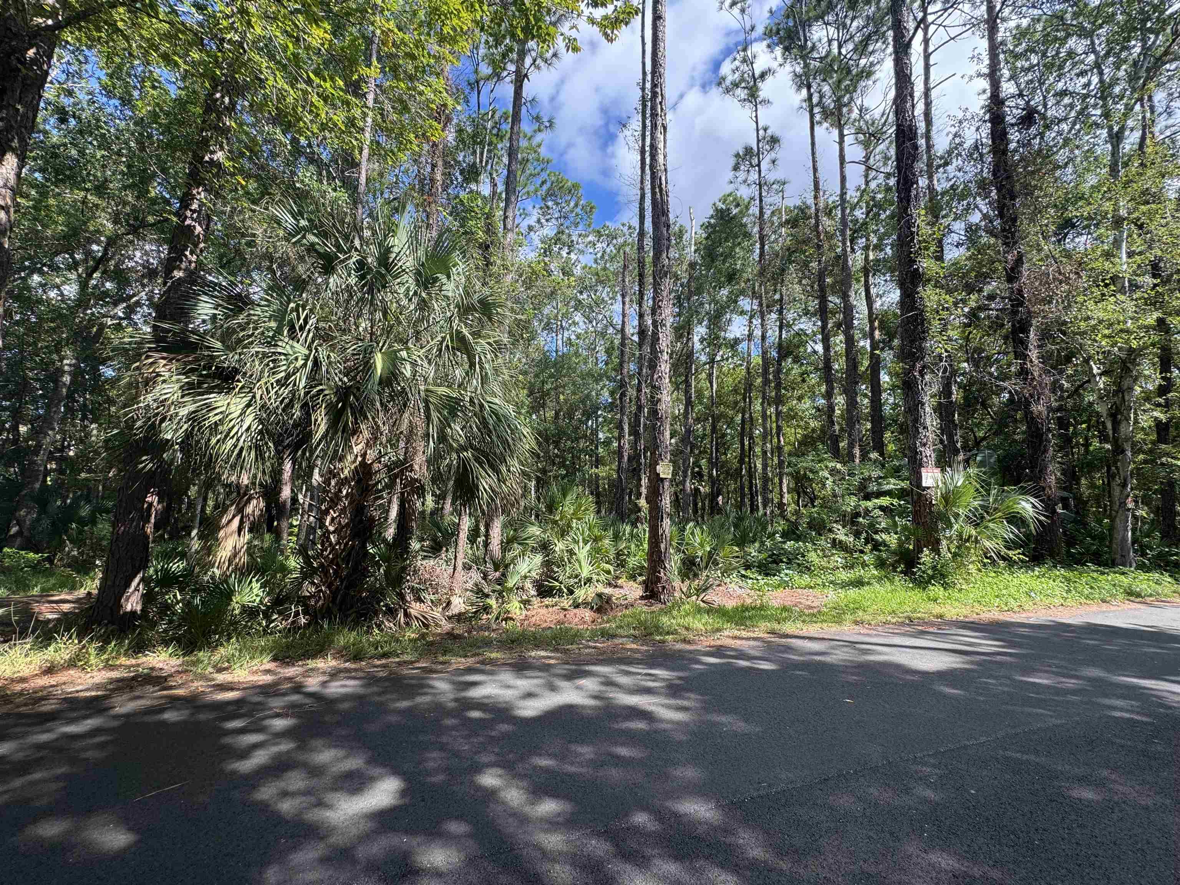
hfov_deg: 102.1
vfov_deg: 85.7
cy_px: 442
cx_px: 590
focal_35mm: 14
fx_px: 477
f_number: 2.2
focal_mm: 2.22
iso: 40
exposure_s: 1/335
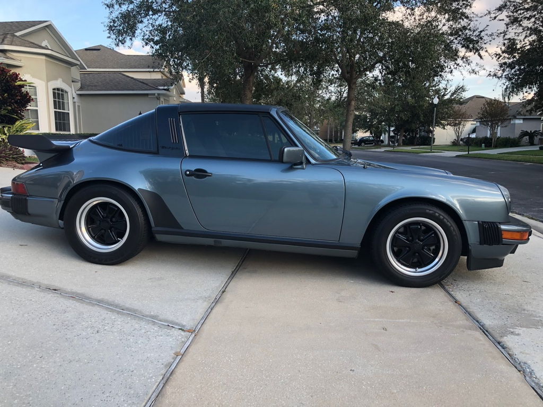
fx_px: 455
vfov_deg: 48.2
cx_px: 272
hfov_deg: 61.7
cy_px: 204
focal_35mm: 29
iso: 20
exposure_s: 1/188
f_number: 1.8
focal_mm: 3.99
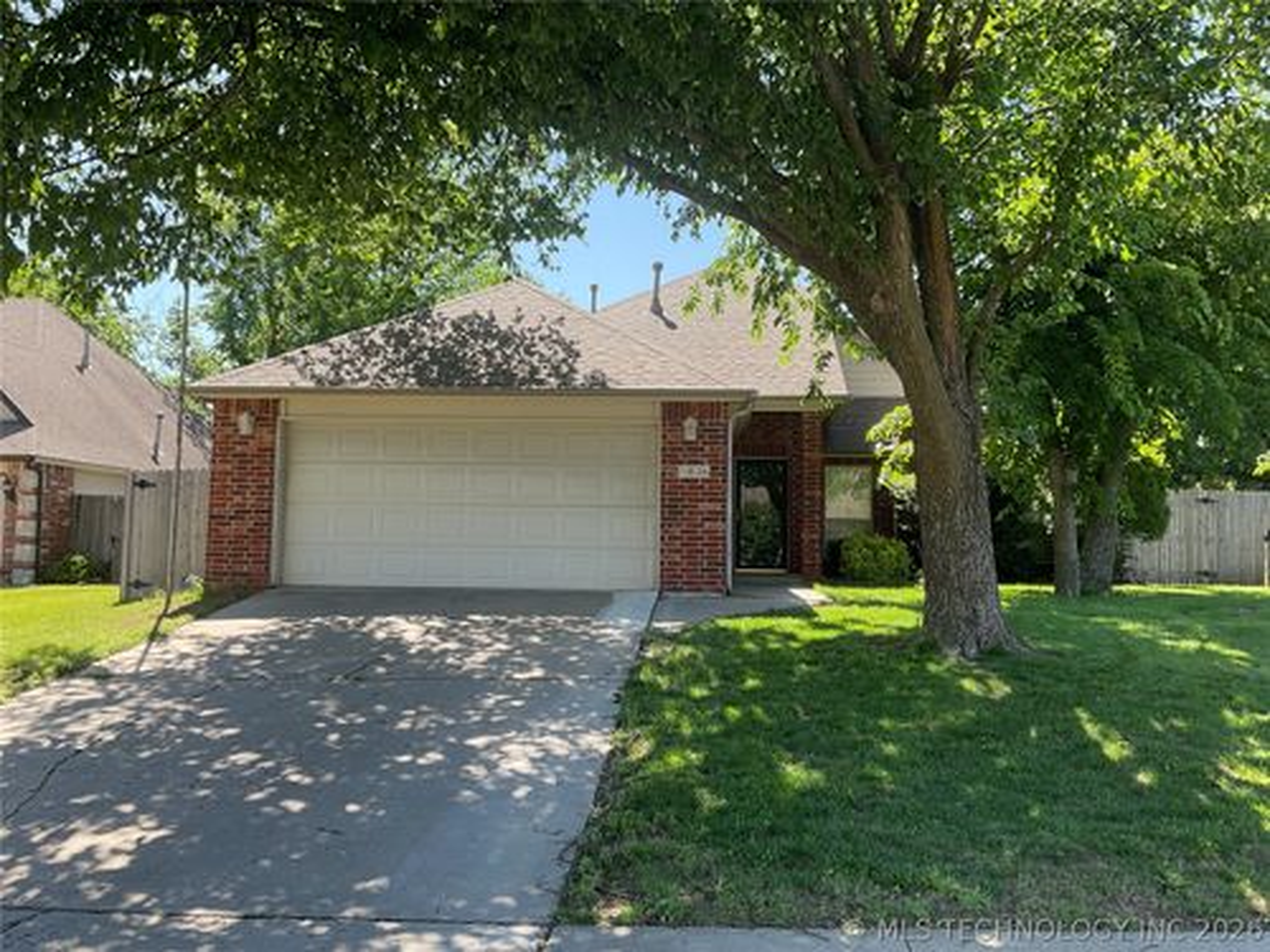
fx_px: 1064
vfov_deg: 48.2
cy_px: 476
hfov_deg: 61.7
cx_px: 635
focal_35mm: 29
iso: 16
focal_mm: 3
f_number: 1.8
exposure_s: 1/294
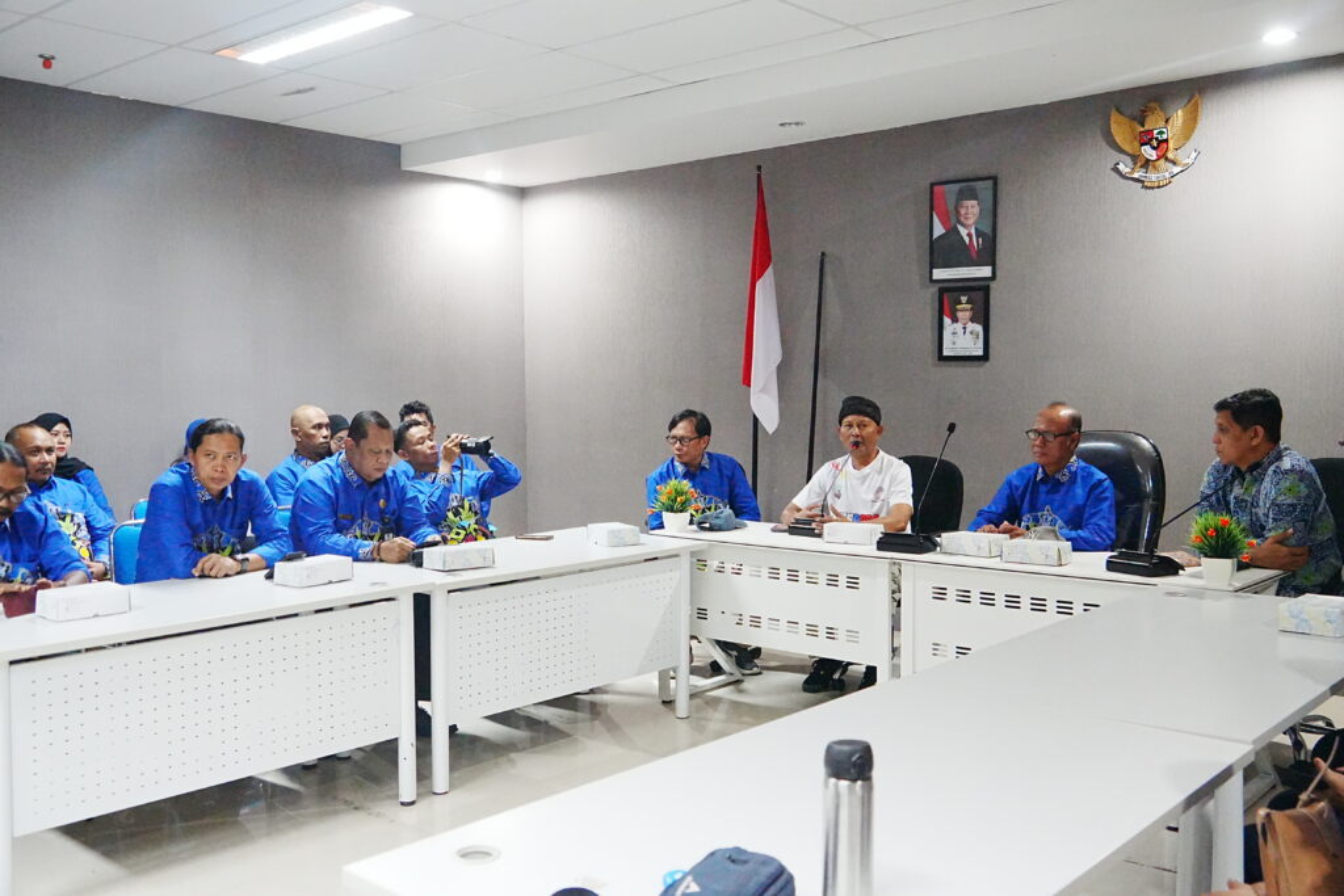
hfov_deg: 58.7
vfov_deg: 41.1
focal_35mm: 32
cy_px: 448
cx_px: 672
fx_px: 1195
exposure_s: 1/100
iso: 20000
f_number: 5
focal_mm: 32
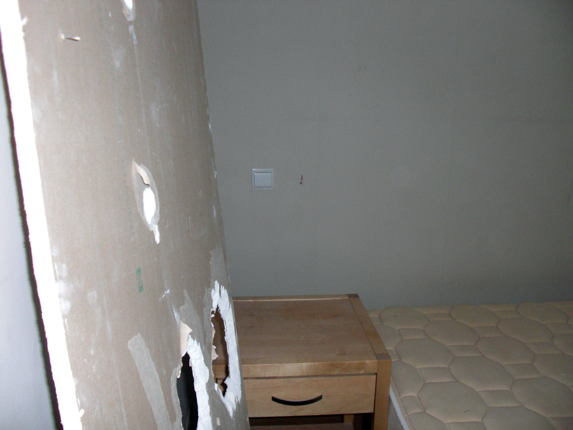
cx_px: 286
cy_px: 215
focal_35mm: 36
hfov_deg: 51.4
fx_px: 596
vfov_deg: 39.7
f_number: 2.8
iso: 200
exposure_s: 1/60
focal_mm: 6.3
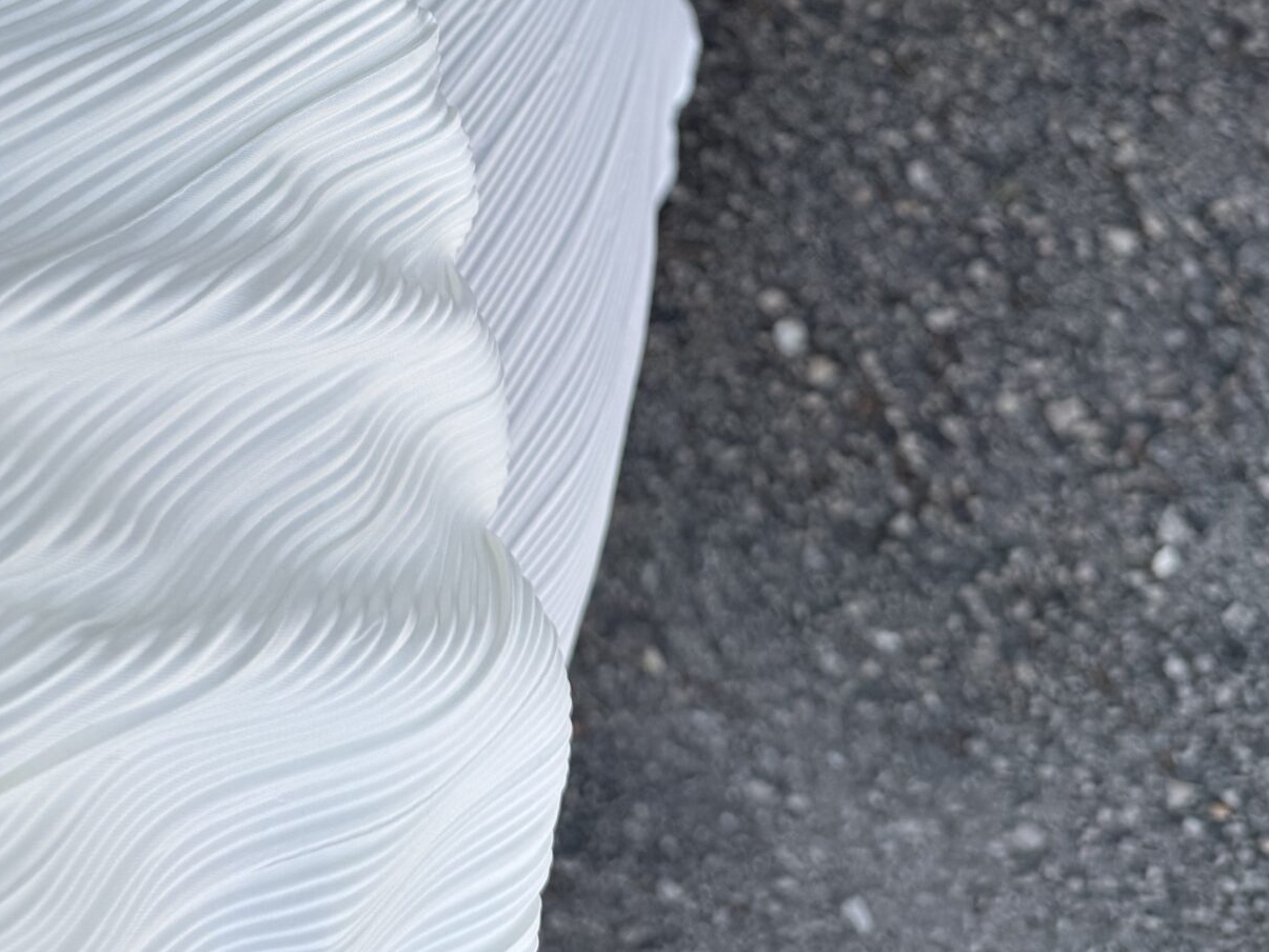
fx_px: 1870
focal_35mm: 51
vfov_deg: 25.4
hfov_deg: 37.2
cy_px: -213
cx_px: 445
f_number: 1.78
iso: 80
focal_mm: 6.76
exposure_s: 1/1250
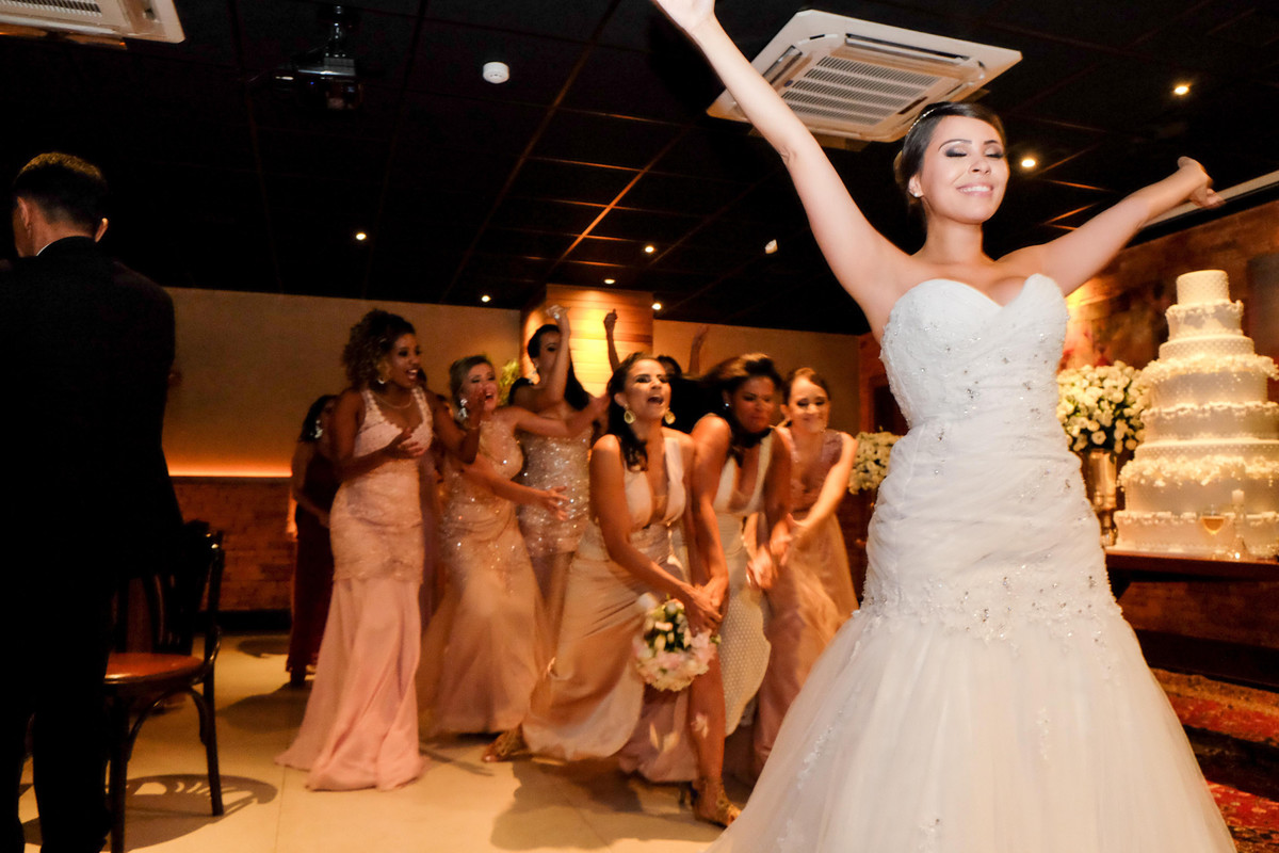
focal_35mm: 27
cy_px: 426
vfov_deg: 47.9
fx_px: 959
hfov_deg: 67.4
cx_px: 640
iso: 3200
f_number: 4
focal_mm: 18
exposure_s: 1/100
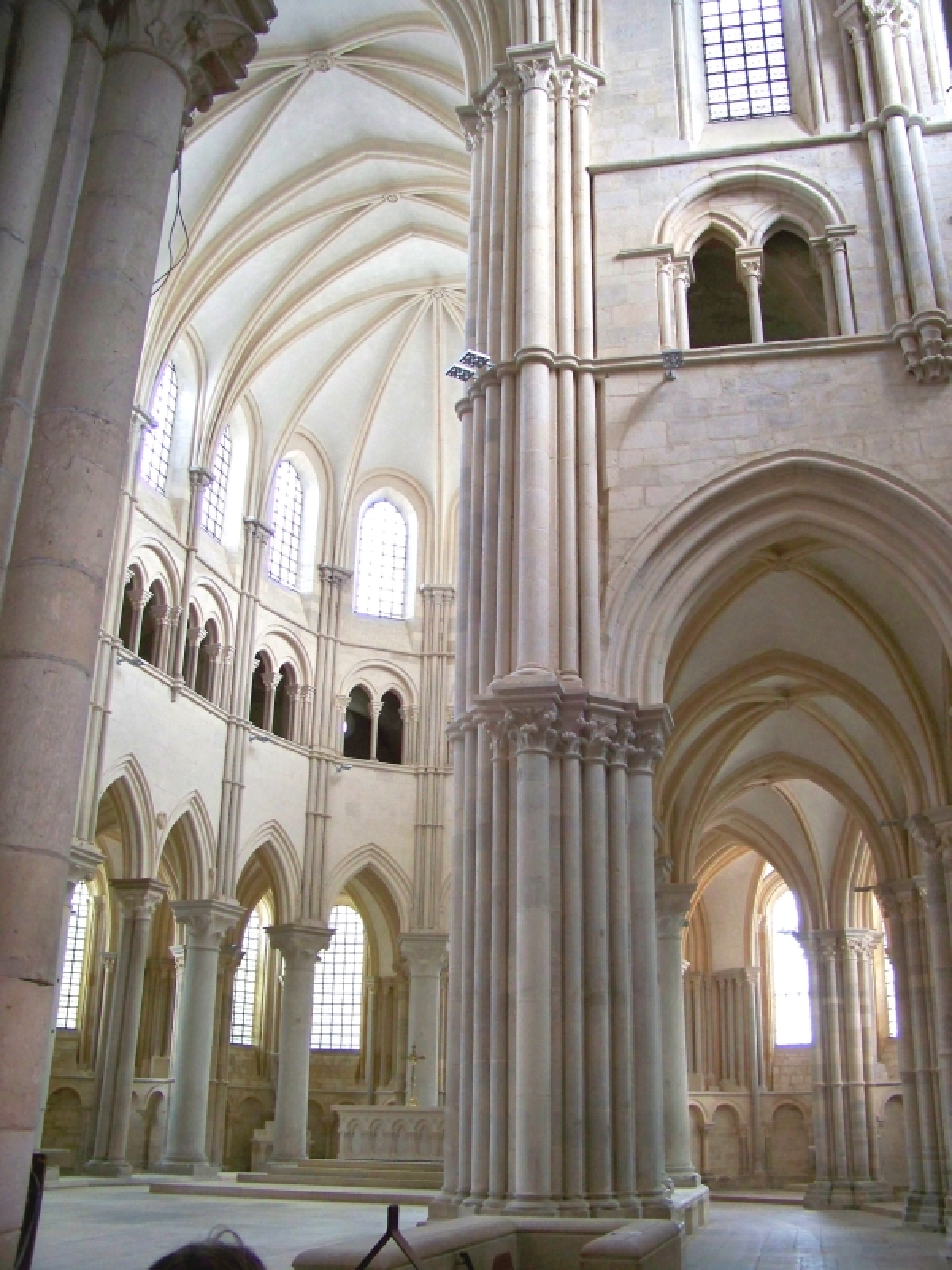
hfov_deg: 42.9
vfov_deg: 55.4
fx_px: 1210
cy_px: 635
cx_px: 476
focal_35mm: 33
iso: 250
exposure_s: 1/30
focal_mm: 5.85
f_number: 2.8
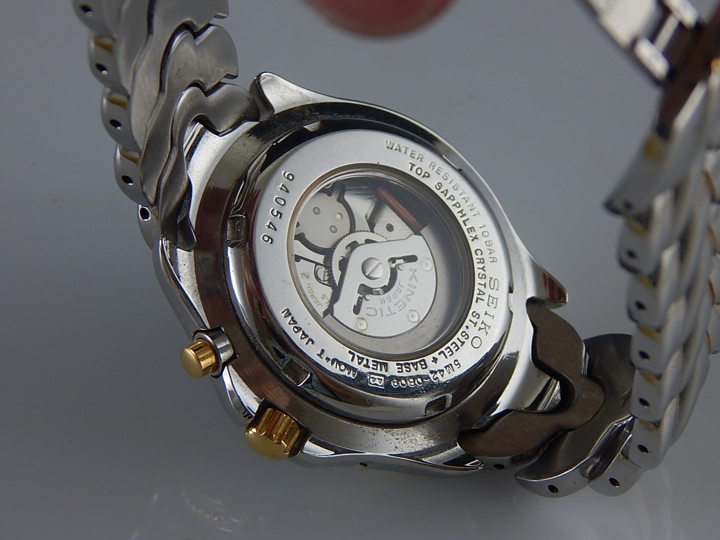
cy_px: 270
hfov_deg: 15.1
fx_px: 2725
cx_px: 360
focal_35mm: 131
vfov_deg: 11.3
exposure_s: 1/30
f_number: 4.8
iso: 125
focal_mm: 23.4
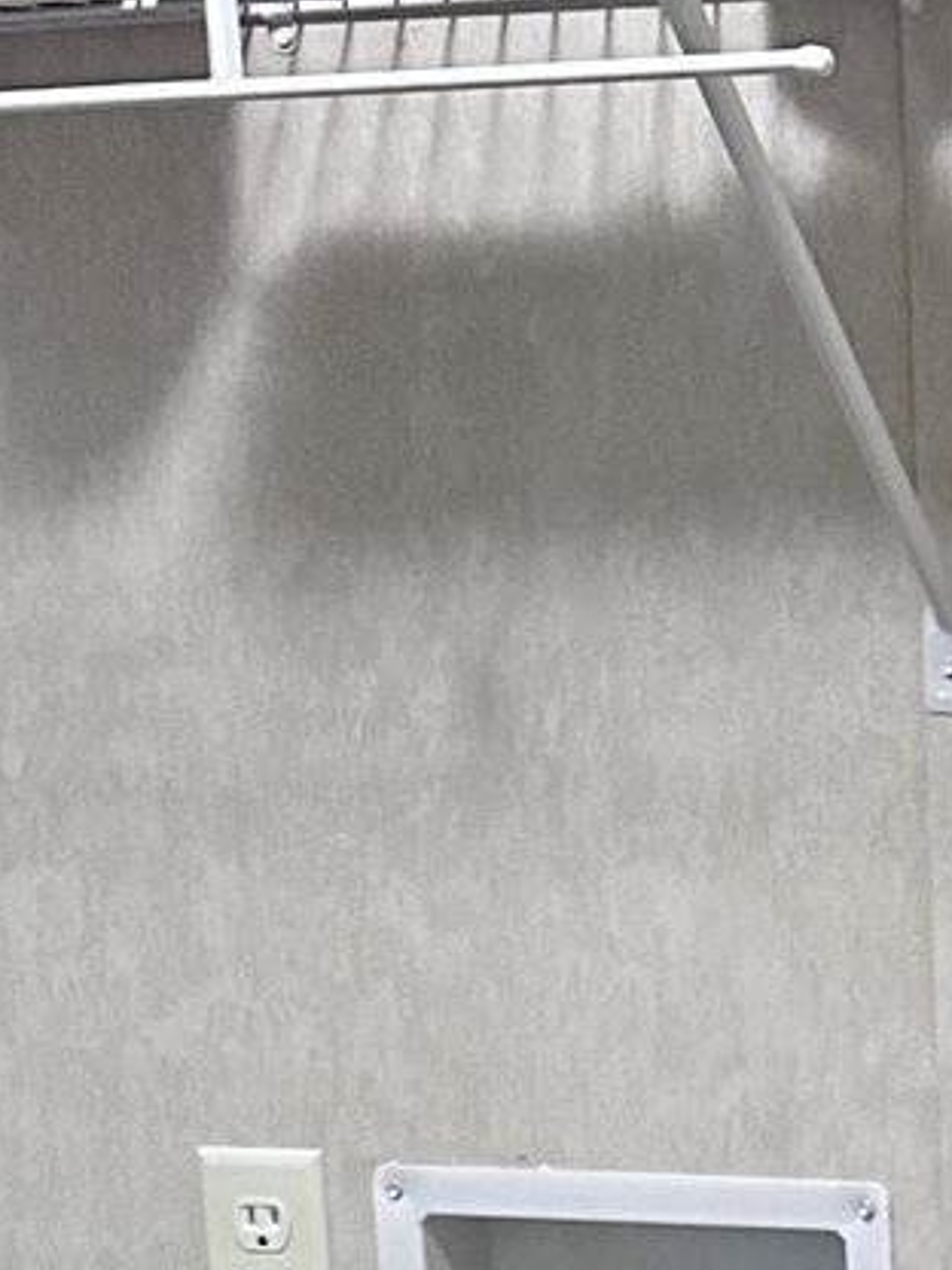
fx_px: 4877
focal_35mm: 133
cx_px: 818
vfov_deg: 13.9
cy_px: 1905
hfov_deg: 11.1
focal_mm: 6.86
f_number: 1.78
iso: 500
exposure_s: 1/60
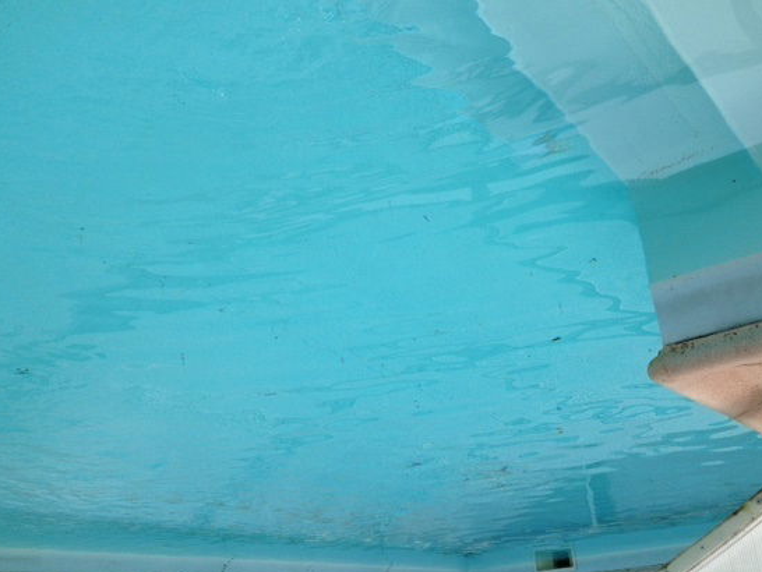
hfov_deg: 45.7
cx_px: 412
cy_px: 279
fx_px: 903
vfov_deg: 35.2
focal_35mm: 41
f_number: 2.4
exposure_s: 1/2208
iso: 50
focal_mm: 4.28
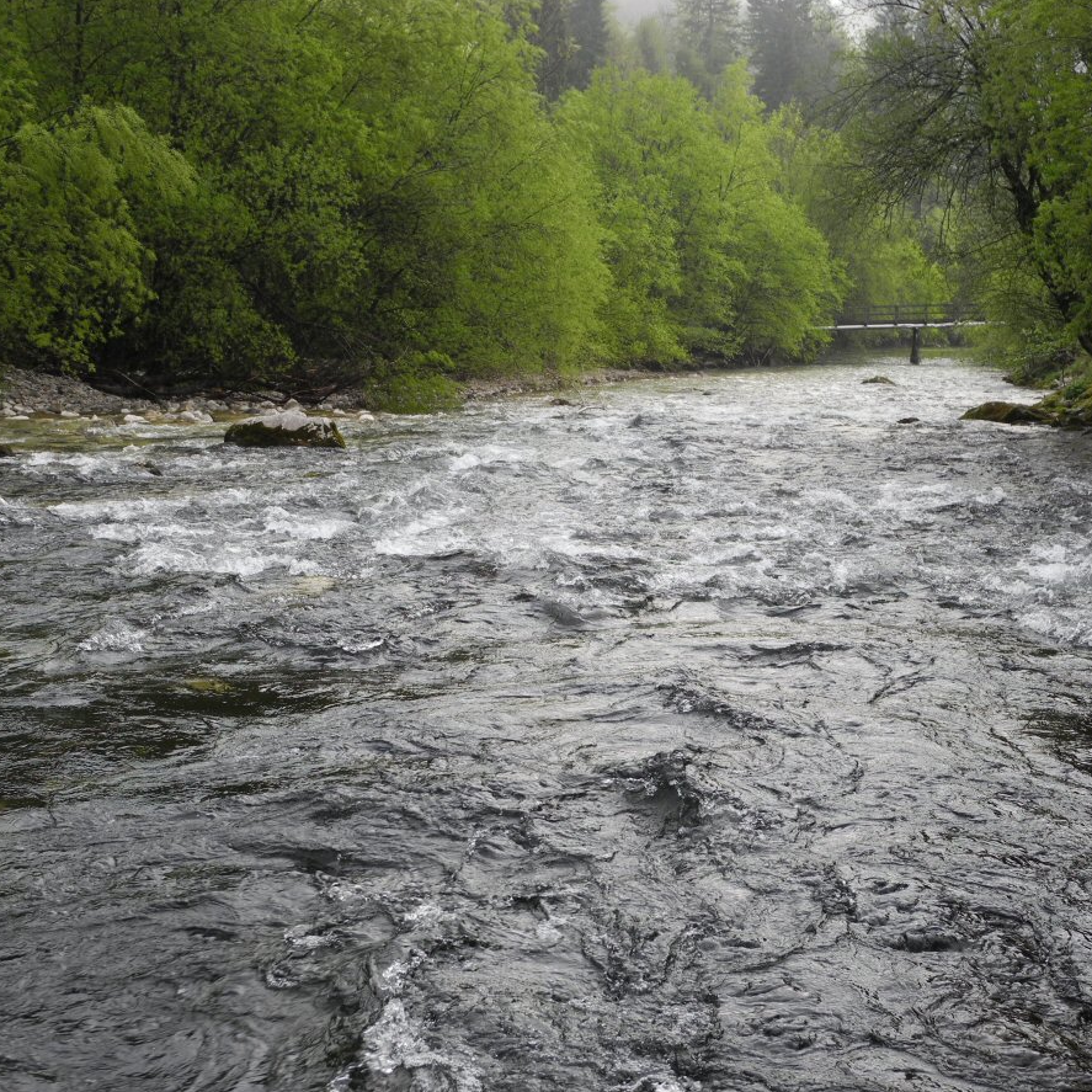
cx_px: 648
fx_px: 1749
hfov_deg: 34.6
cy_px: 547
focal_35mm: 49
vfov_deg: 34.7
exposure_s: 1/250
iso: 114
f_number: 3.2
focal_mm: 8.8
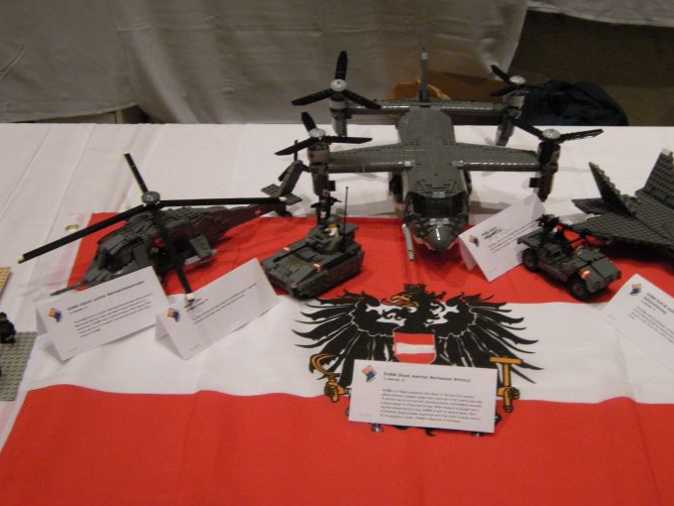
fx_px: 1051
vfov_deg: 27.0
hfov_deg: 35.5
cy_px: 235
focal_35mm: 54
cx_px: 370
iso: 340
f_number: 3.5
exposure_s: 1/54
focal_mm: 7.5
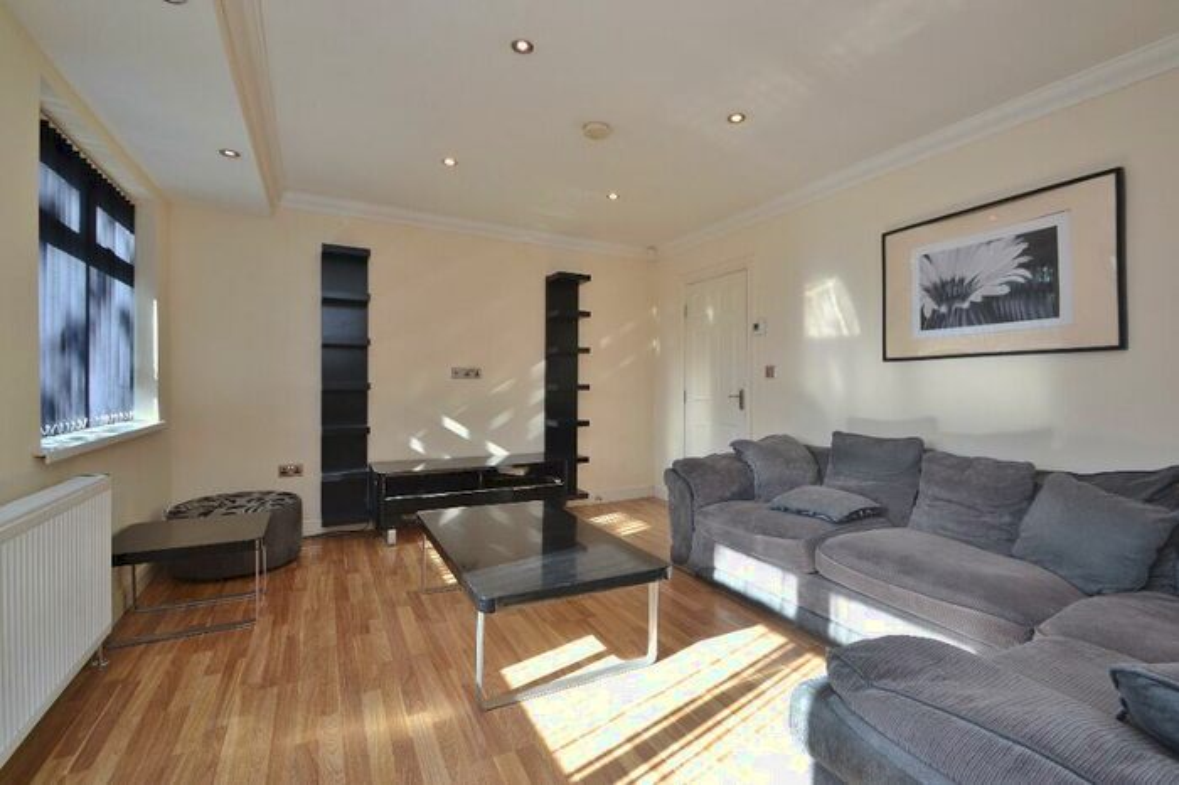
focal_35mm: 15
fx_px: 491
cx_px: 590
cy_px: 392
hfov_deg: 100.4
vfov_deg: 77.3
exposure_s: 1/30
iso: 100
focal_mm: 10
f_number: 6.3
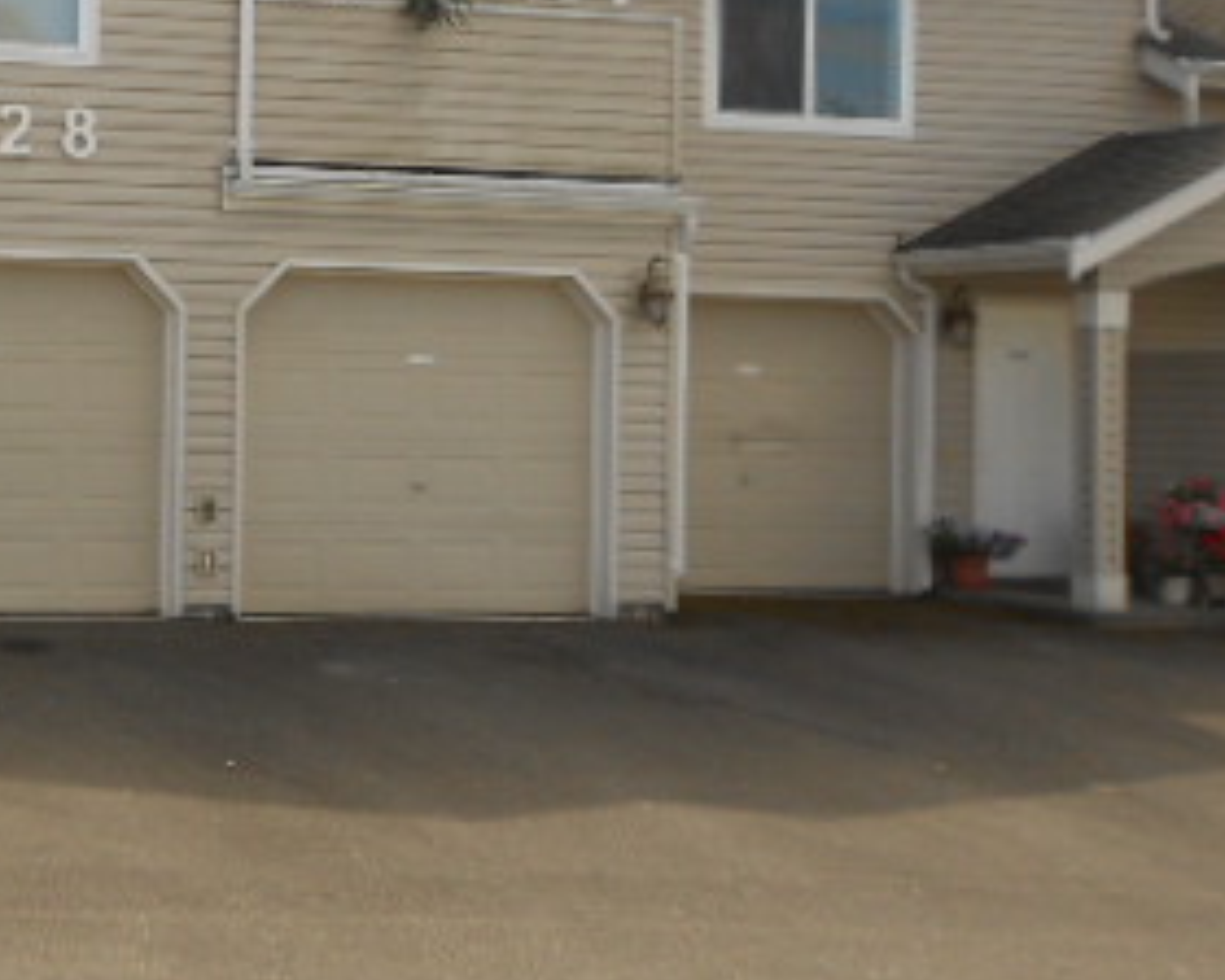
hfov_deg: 30.5
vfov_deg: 26.0
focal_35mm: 58
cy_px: 298
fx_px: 2103
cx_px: 48
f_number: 3.2
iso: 80
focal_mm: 4.6
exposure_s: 1/500
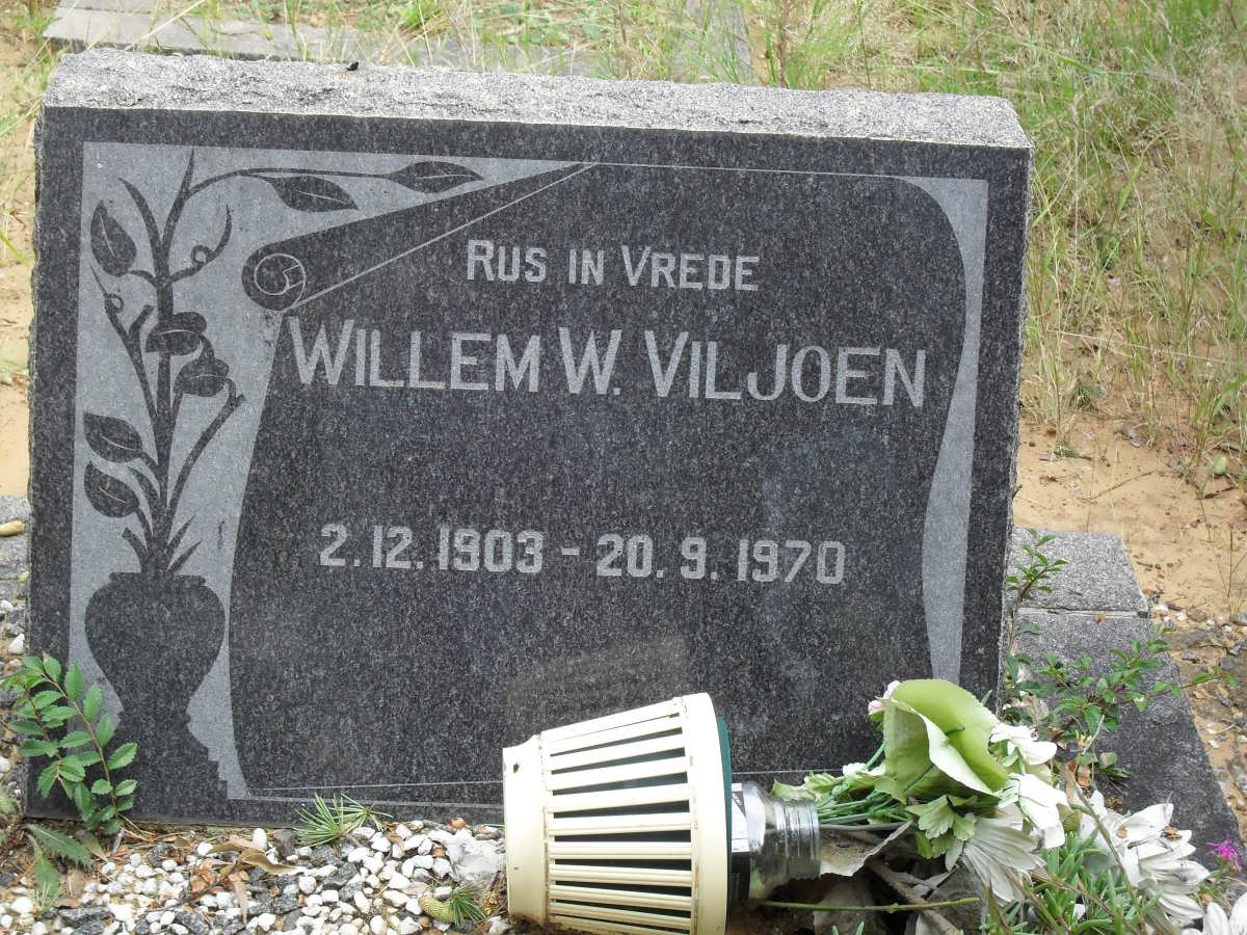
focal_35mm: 66
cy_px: 468
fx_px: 2378
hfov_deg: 29.4
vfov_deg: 22.3
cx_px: 624
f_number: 4.6
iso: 100
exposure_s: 1/125
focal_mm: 11.7
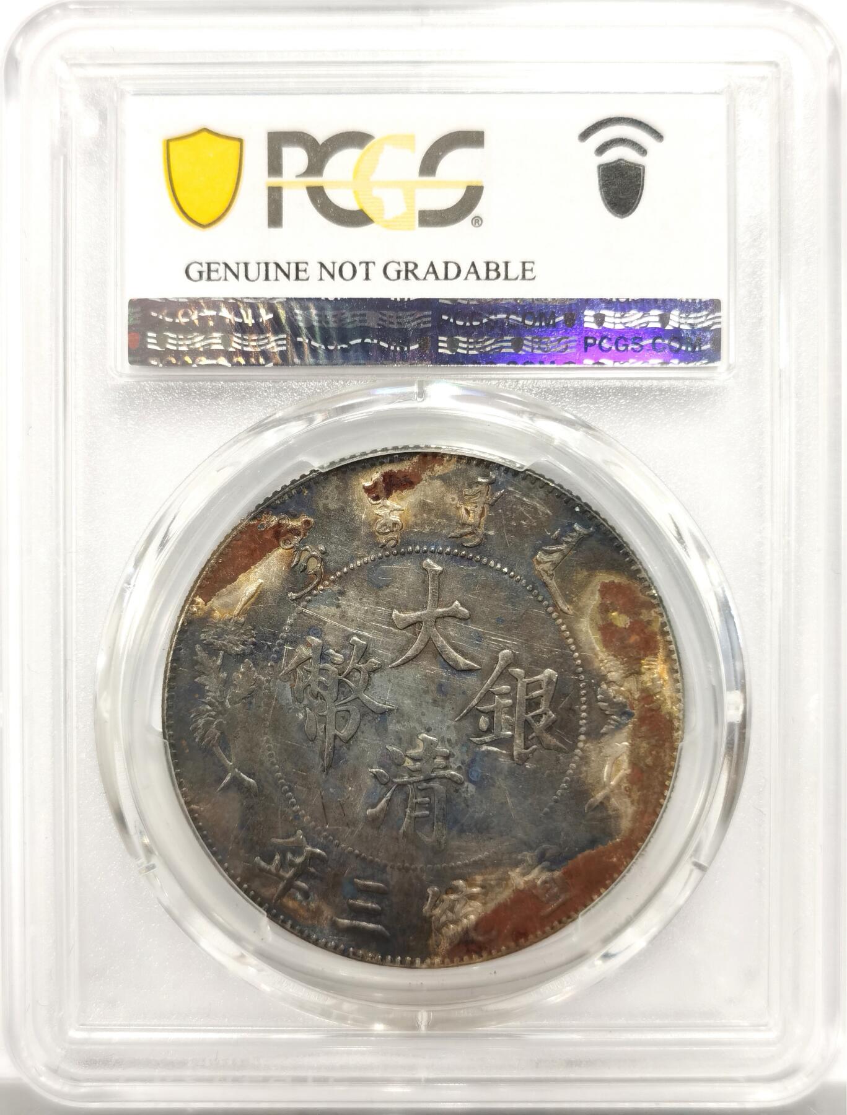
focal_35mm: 54
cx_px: 424
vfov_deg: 35.4
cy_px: 558
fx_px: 1748
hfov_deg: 27.2
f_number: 16
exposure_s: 1/100
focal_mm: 5.56
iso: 160
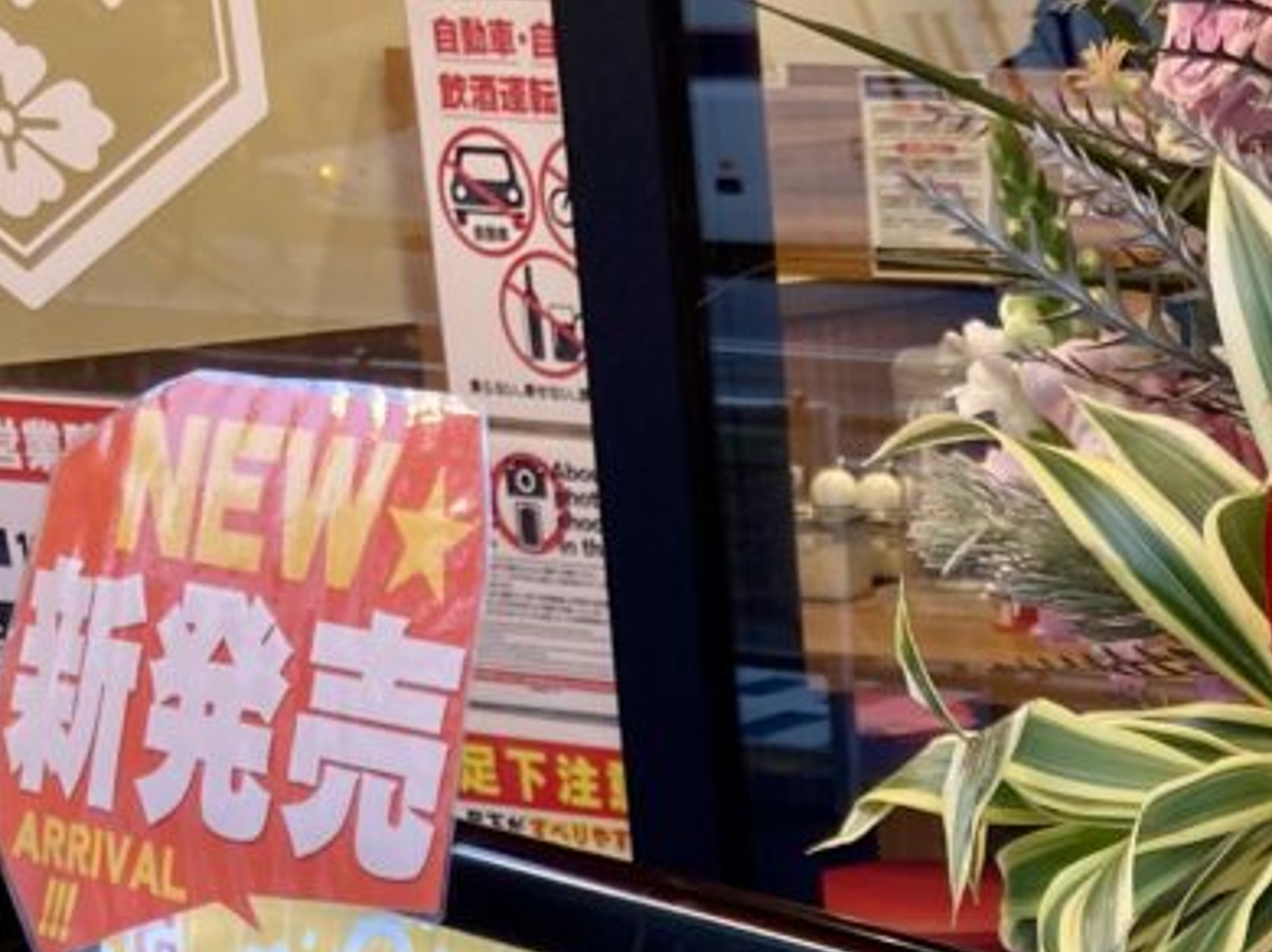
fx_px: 3379
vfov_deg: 14.6
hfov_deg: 19.6
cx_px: 1663
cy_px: 1562
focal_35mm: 92
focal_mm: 3.99
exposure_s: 1/100
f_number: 1.8
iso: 64
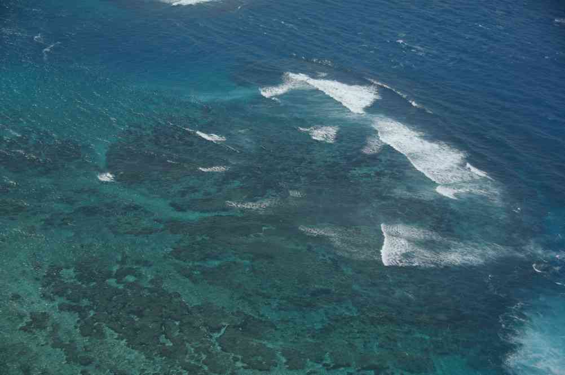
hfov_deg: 34.4
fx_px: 913
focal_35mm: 58
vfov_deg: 23.3
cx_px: 282
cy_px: 188
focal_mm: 38.8
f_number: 4.5
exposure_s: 1/1500
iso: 200
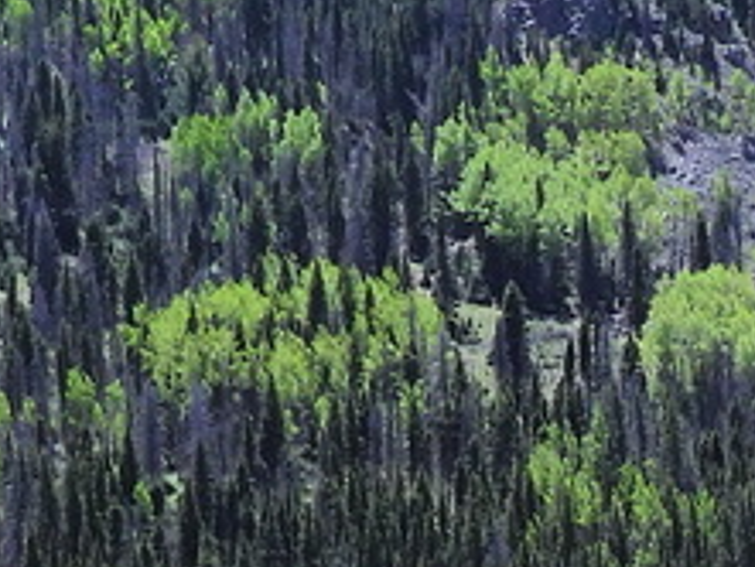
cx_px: 717
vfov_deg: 10.2
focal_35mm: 139
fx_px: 3033
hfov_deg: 14.0
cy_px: 919
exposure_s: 1/1250
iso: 100
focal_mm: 4.3
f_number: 2.8
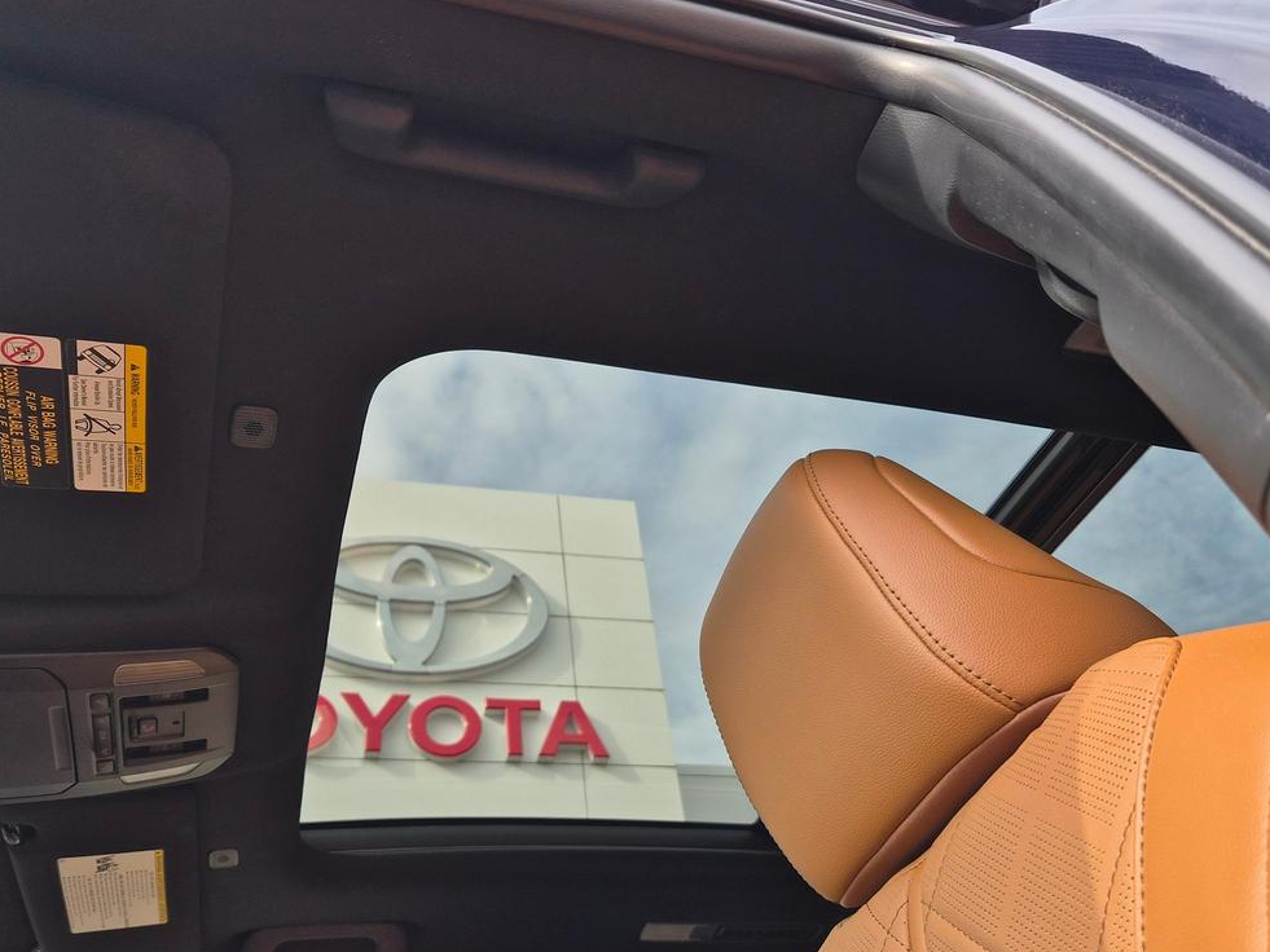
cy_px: 592
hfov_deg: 60.0
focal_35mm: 30
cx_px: 630
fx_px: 1101
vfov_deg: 46.4
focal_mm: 5.4
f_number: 1.8
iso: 80
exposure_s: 1/1276
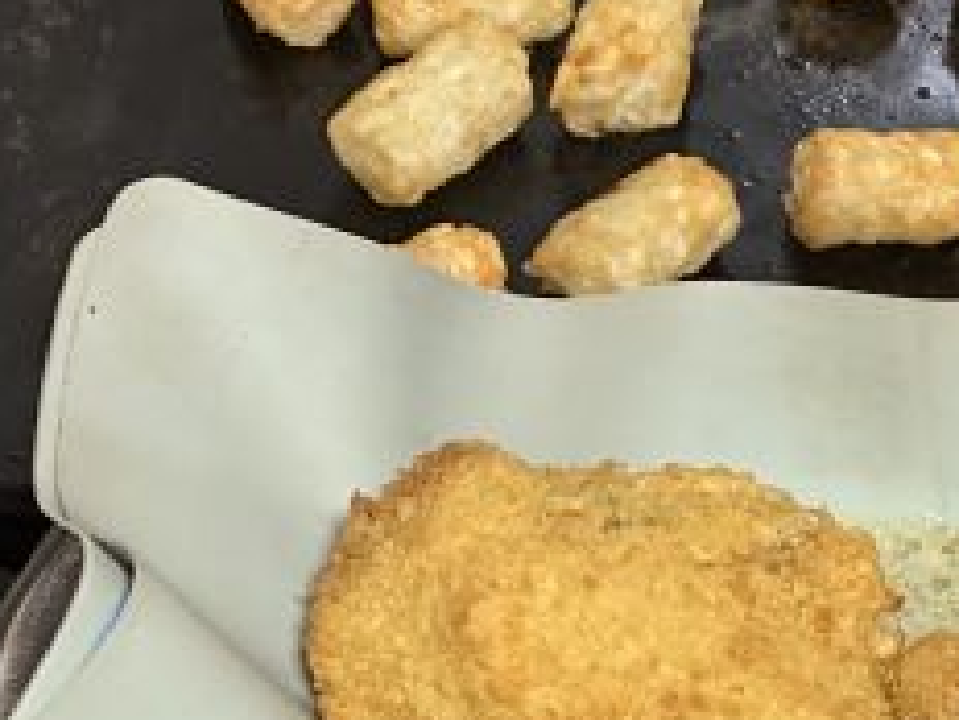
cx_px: 860
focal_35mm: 199
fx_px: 5513
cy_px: 190
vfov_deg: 7.5
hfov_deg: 9.9
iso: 640
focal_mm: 9
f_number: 2.8
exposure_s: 1/34
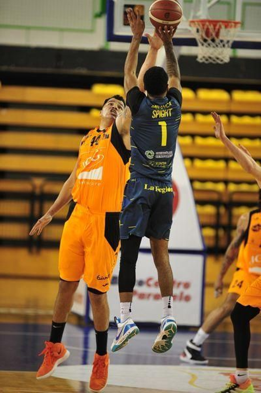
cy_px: 196
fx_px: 3268
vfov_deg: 6.9
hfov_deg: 4.6
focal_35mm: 300
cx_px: 130
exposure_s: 1/1000
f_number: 2.8
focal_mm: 300
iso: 3200
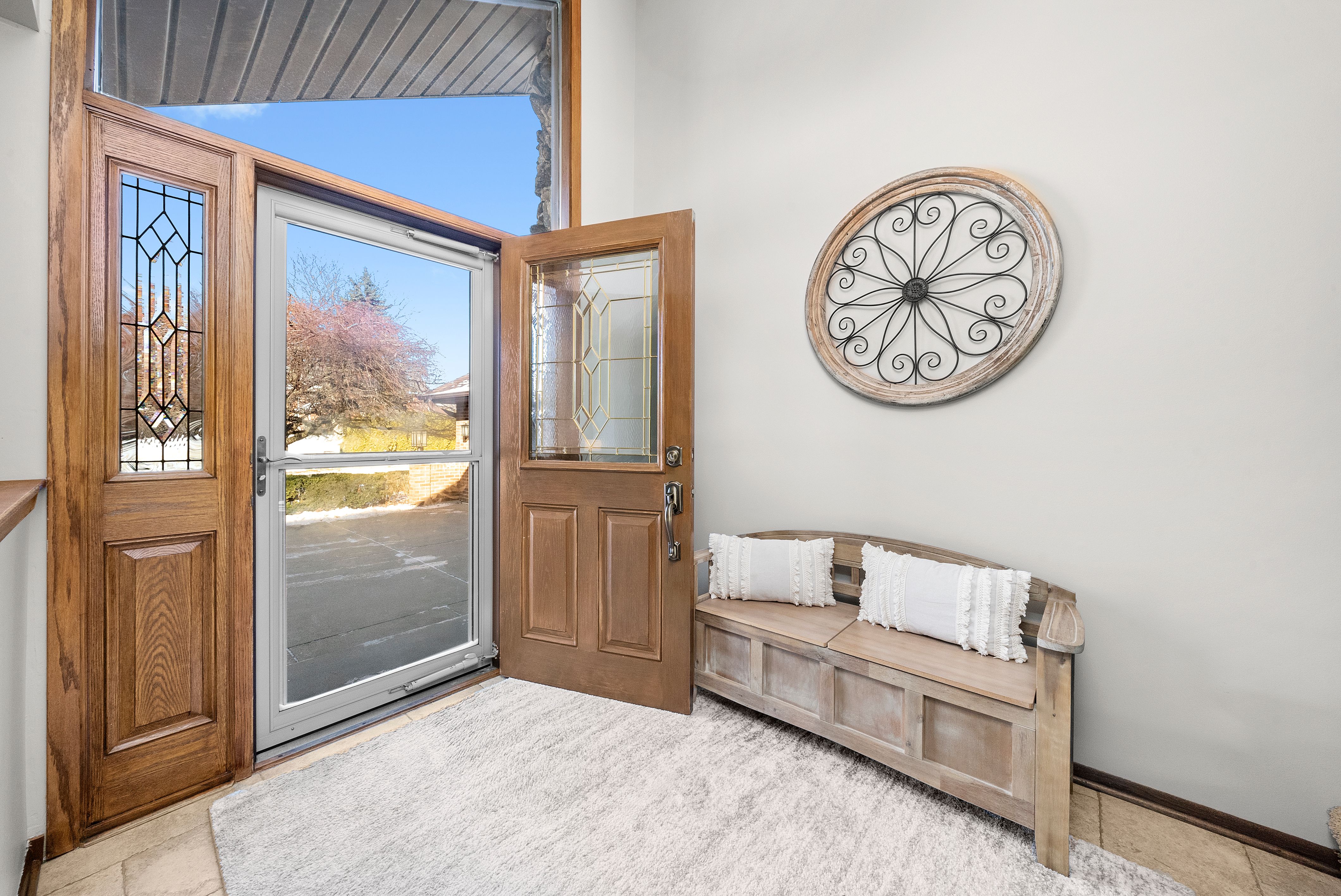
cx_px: 670
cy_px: 448
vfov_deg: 85.5
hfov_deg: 108.3
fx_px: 484
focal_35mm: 13
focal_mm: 13
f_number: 13
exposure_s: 1/13
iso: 1250
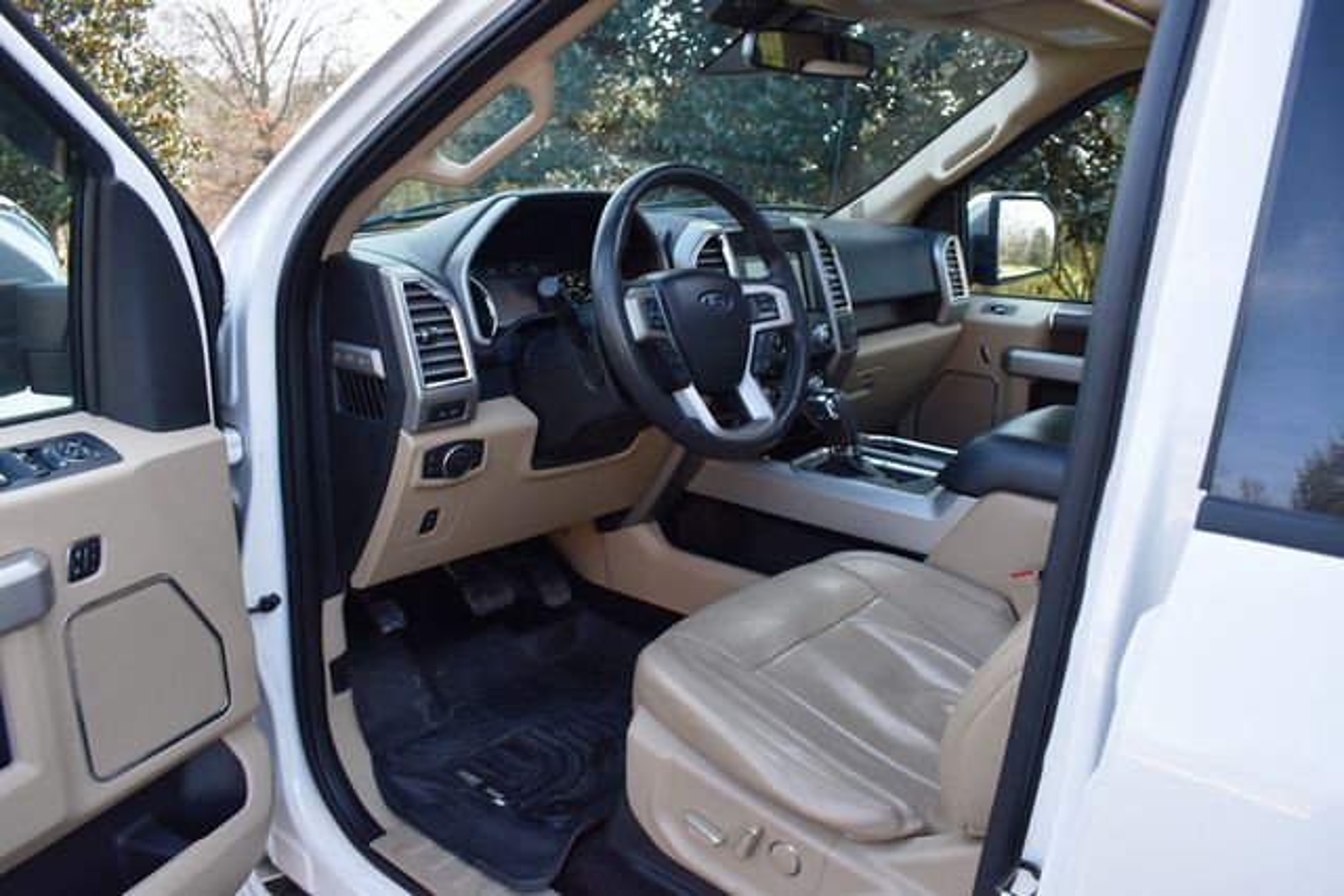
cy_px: 448
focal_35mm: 27
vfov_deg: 48.0
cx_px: 672
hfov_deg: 67.4
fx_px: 1008
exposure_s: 1/250
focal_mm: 18
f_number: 5.6
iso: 360
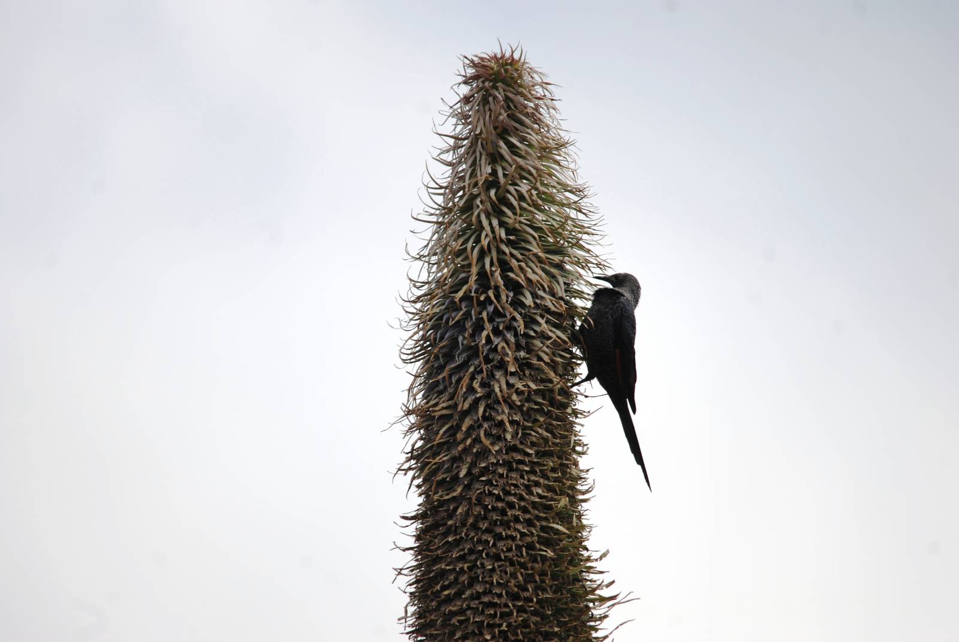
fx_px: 20003
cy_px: 321
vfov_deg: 1.8
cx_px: 480
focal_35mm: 750
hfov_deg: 2.7
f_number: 6.3
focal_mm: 500
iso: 200
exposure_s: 1/800
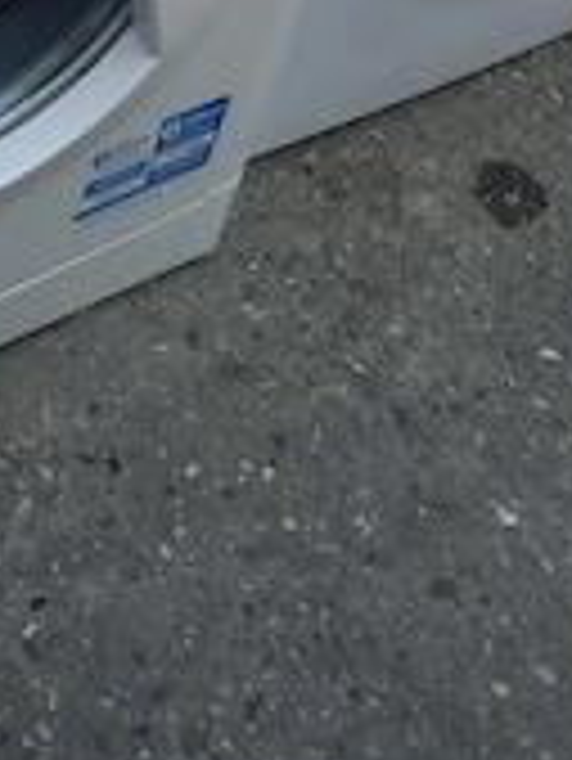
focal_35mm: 59
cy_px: -81
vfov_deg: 29.4
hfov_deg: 23.3
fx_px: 1298
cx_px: -59
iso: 25
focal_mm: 4.6
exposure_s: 1/204
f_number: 2
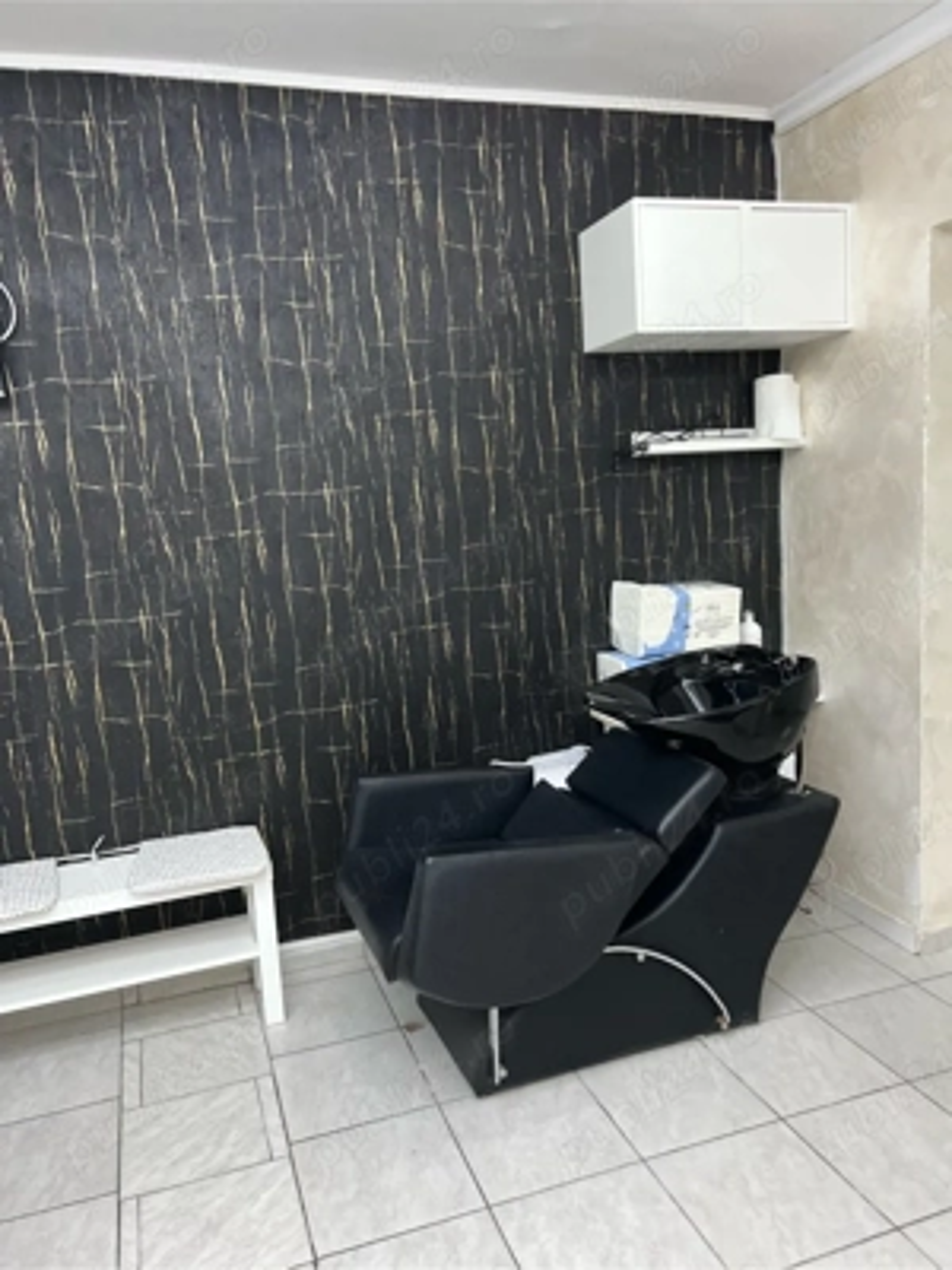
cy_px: 635
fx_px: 953
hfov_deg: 53.1
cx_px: 476
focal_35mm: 26
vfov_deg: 67.3
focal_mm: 5.7
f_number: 1.5
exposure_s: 1/100
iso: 125
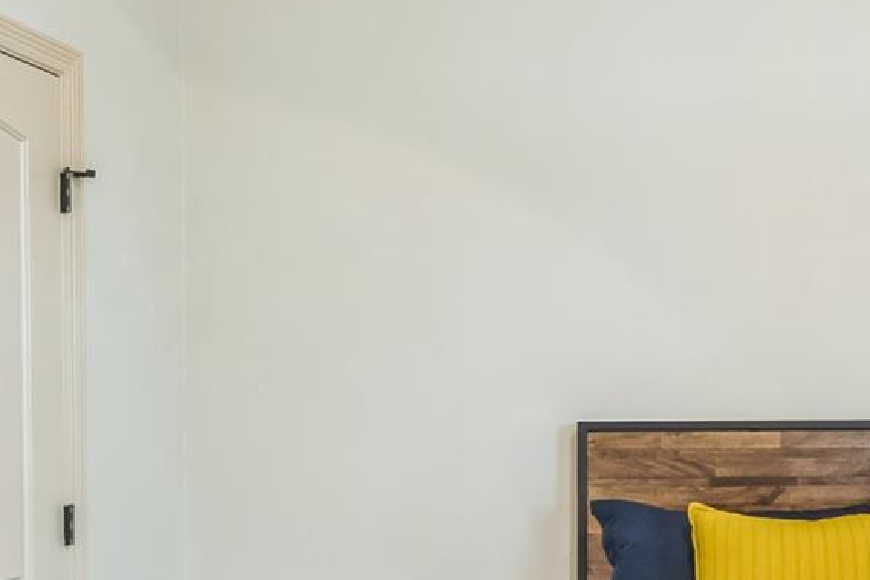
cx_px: 818
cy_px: 409
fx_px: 1348
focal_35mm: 56
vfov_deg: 24.1
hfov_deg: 33.5
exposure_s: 1/6
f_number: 7.1
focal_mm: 15.5
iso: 400
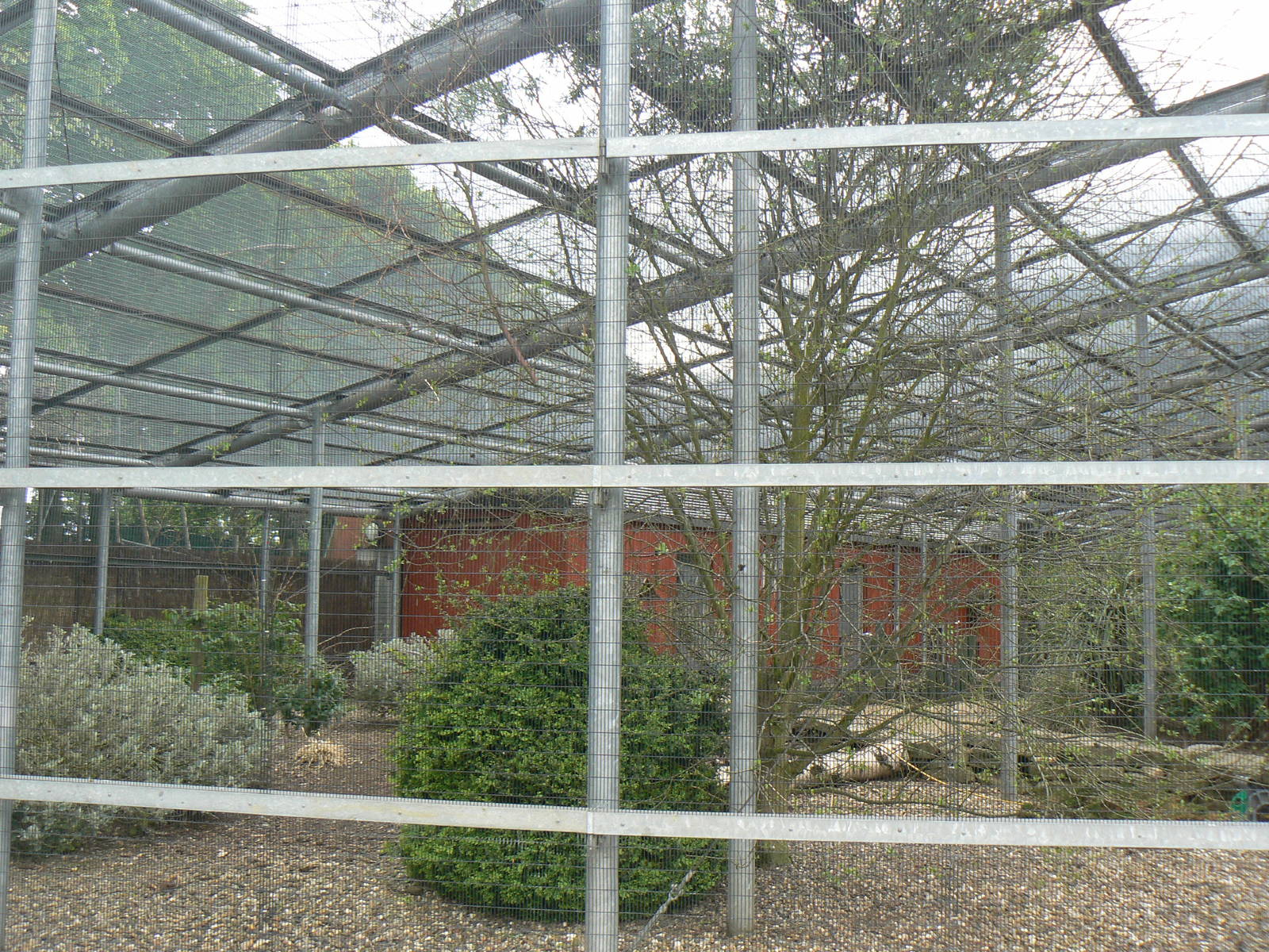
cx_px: 634
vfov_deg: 39.7
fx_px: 1320
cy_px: 476
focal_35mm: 36
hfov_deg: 51.4
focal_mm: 6
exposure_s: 1/50
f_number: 4
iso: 80
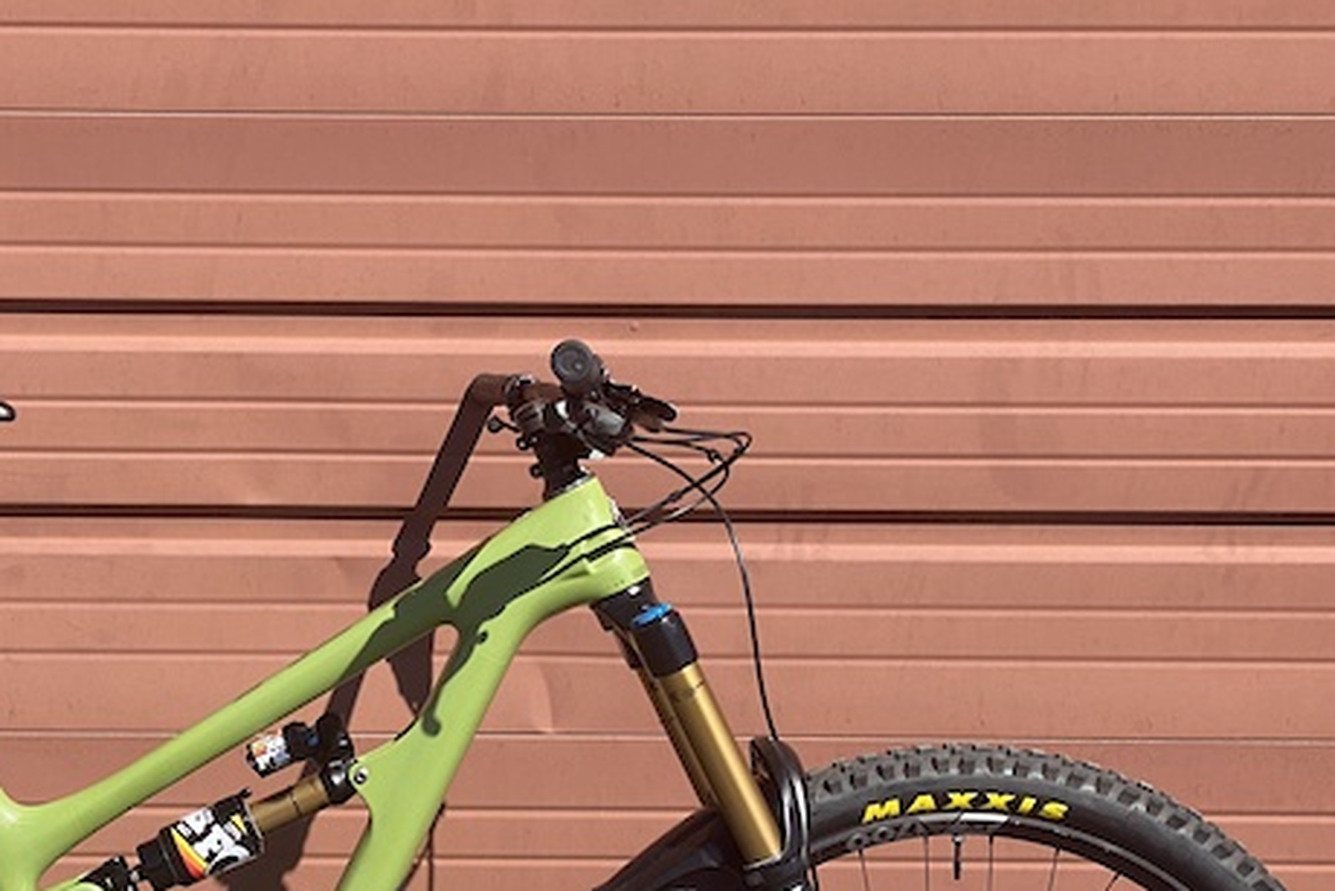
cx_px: 250
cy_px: 726
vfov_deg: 14.5
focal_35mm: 94
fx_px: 3487
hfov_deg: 21.4
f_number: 2
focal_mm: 6
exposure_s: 1/1043
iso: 20
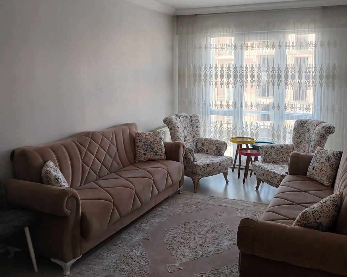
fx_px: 359
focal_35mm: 35
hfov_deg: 51.5
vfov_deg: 42.0
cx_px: 174
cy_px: 107
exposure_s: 1/50
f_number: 1.8
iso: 40
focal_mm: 4
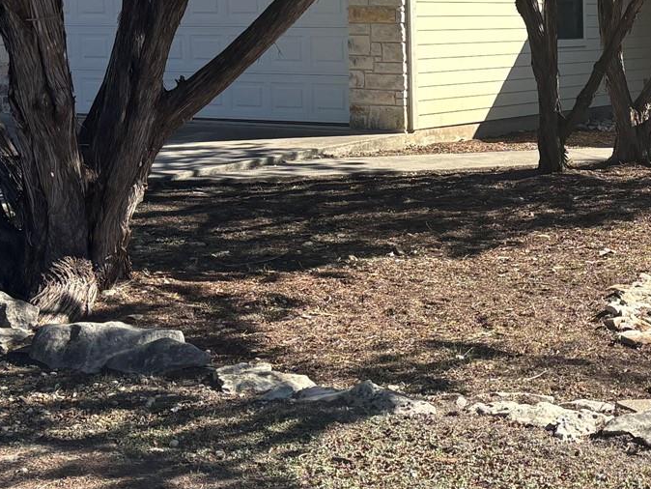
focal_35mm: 79
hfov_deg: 23.4
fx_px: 1486
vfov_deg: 18.6
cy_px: 152
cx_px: 689
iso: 50
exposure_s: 1/1220
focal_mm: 5.96
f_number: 1.6
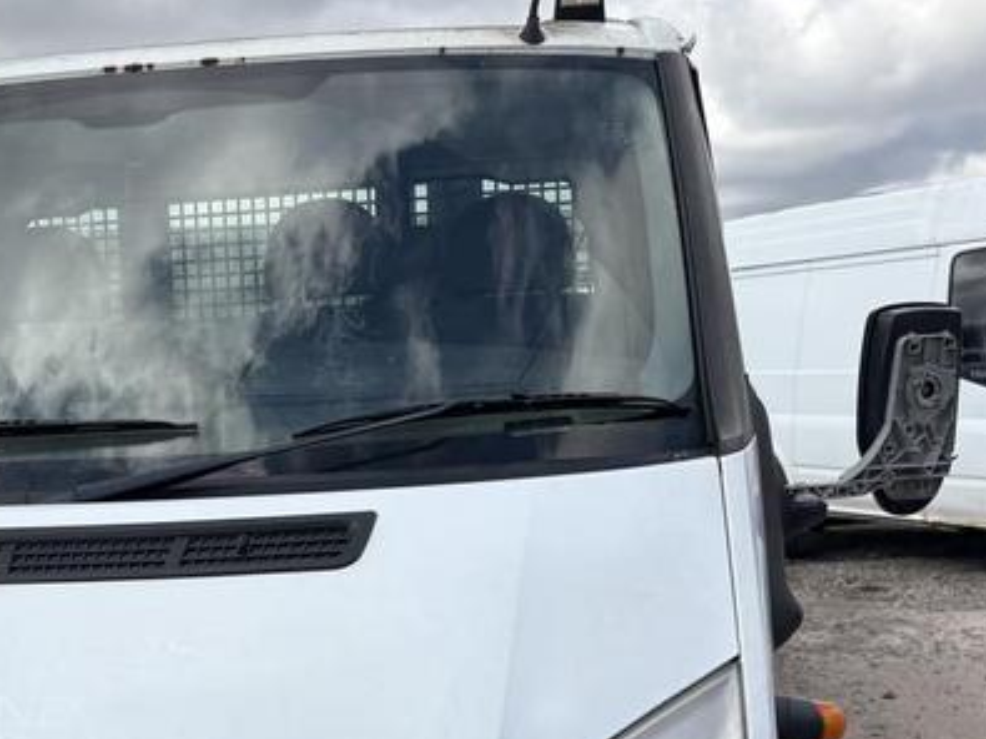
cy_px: 697
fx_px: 1680
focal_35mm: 59
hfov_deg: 31.9
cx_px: 205
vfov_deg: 24.0
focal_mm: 5.96
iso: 50
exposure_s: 1/2865
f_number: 1.6
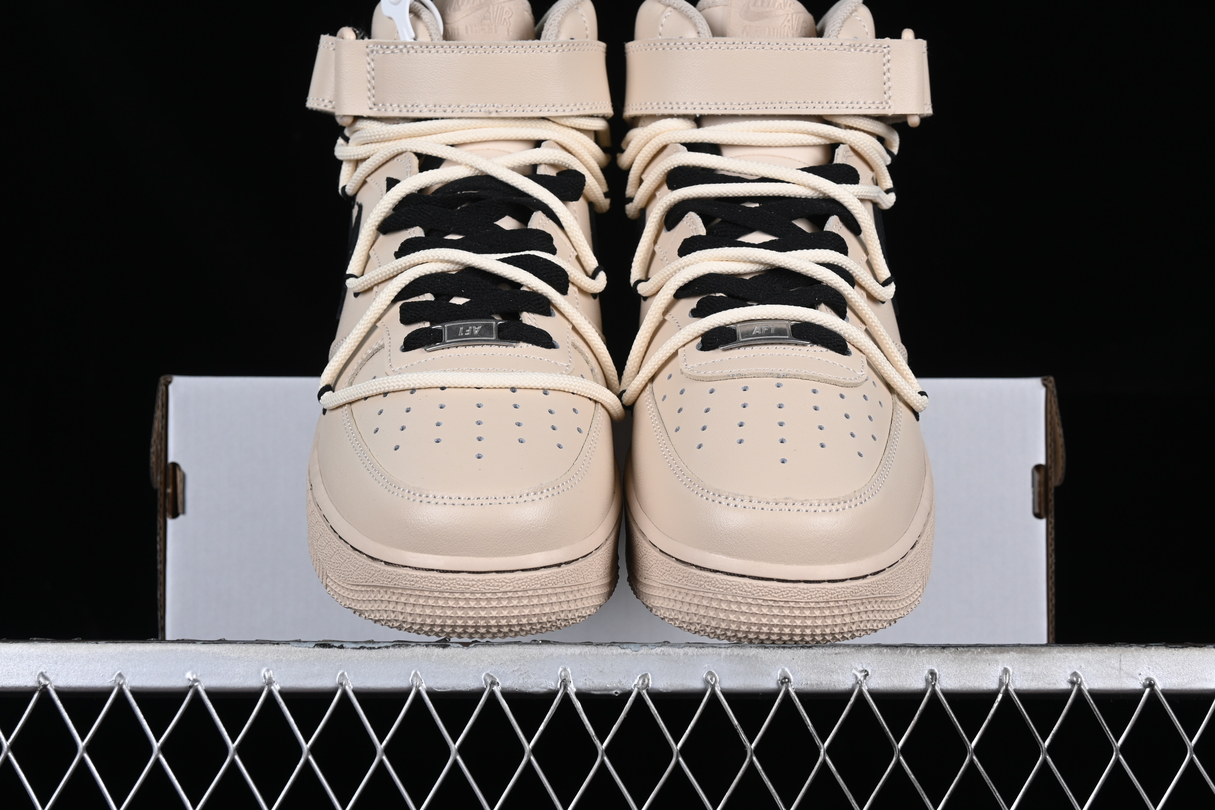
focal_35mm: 75
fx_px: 2531
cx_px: 608
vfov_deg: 18.2
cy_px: 405
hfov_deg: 27.0
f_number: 8
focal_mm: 50
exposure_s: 1/80
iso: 160
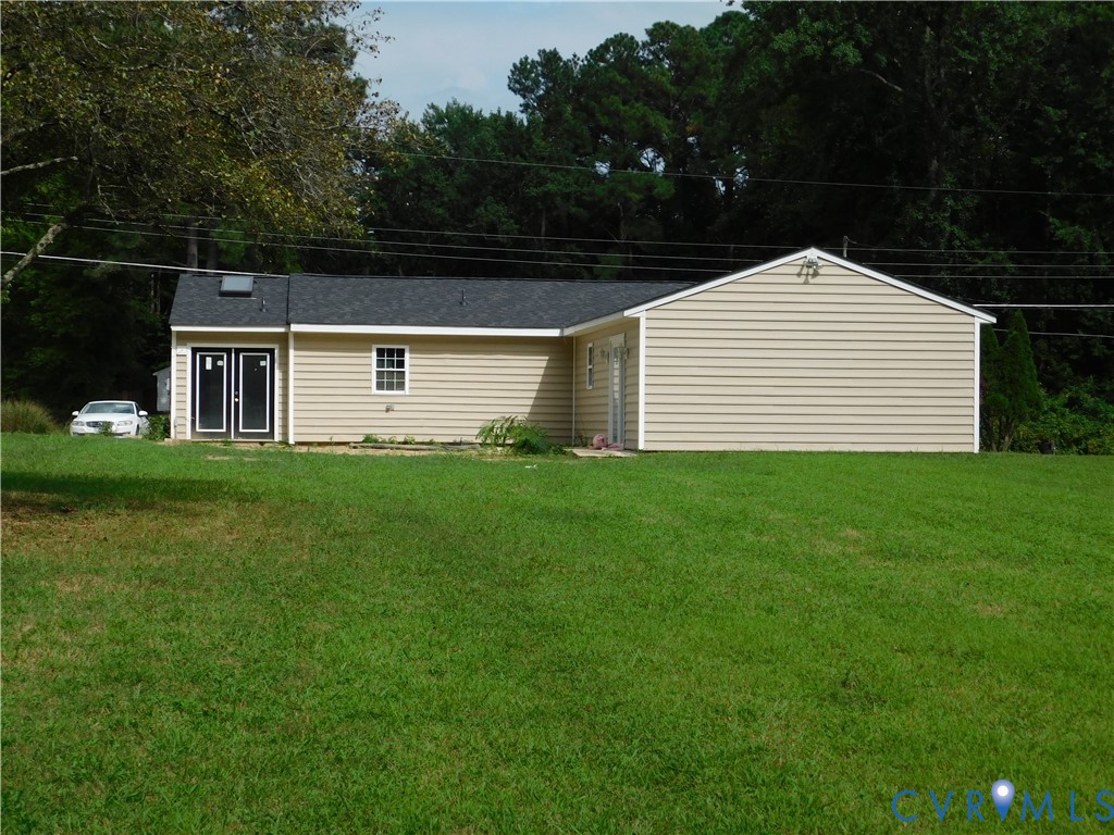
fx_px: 1899
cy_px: 418
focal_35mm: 59
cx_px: 557
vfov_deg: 24.8
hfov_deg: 32.7
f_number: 8
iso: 125
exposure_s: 1/400
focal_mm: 10.4
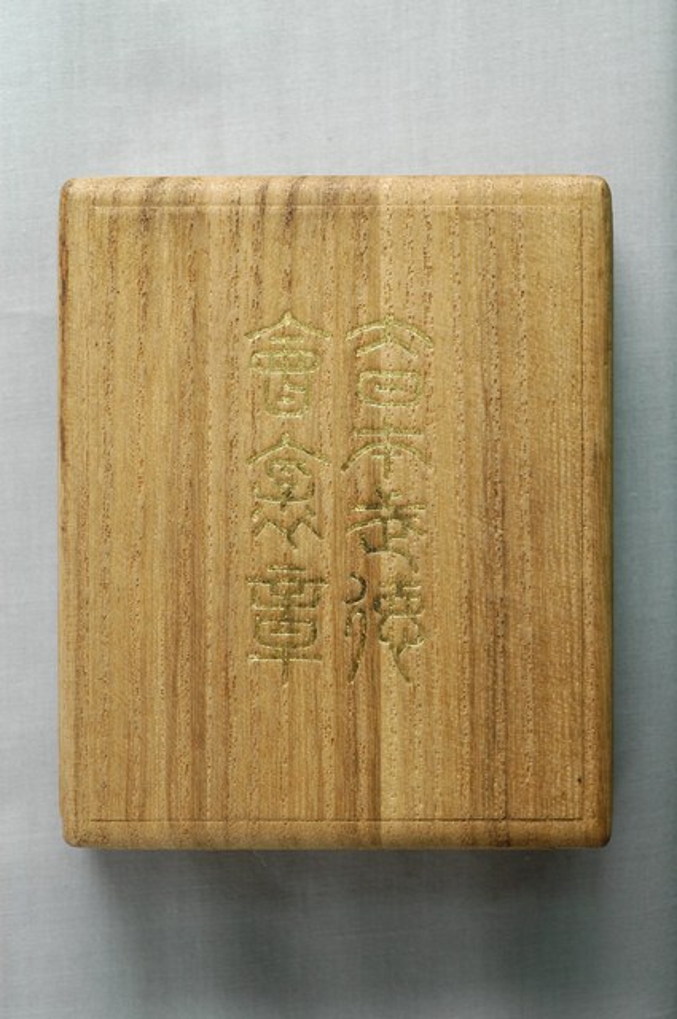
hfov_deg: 15.1
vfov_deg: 22.6
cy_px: 510
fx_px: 2545
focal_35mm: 90
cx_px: 338
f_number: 8
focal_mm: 60
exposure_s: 1/20
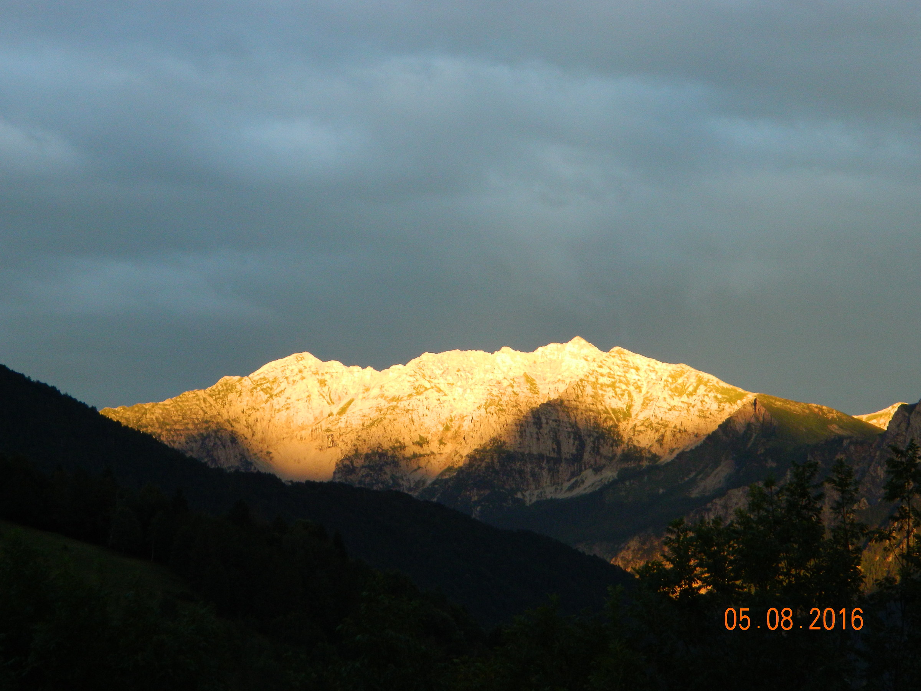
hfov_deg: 13.2
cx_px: 460
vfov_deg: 9.9
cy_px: 346
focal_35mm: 150
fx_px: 3991
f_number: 4.9
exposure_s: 1/60
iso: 220
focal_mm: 27
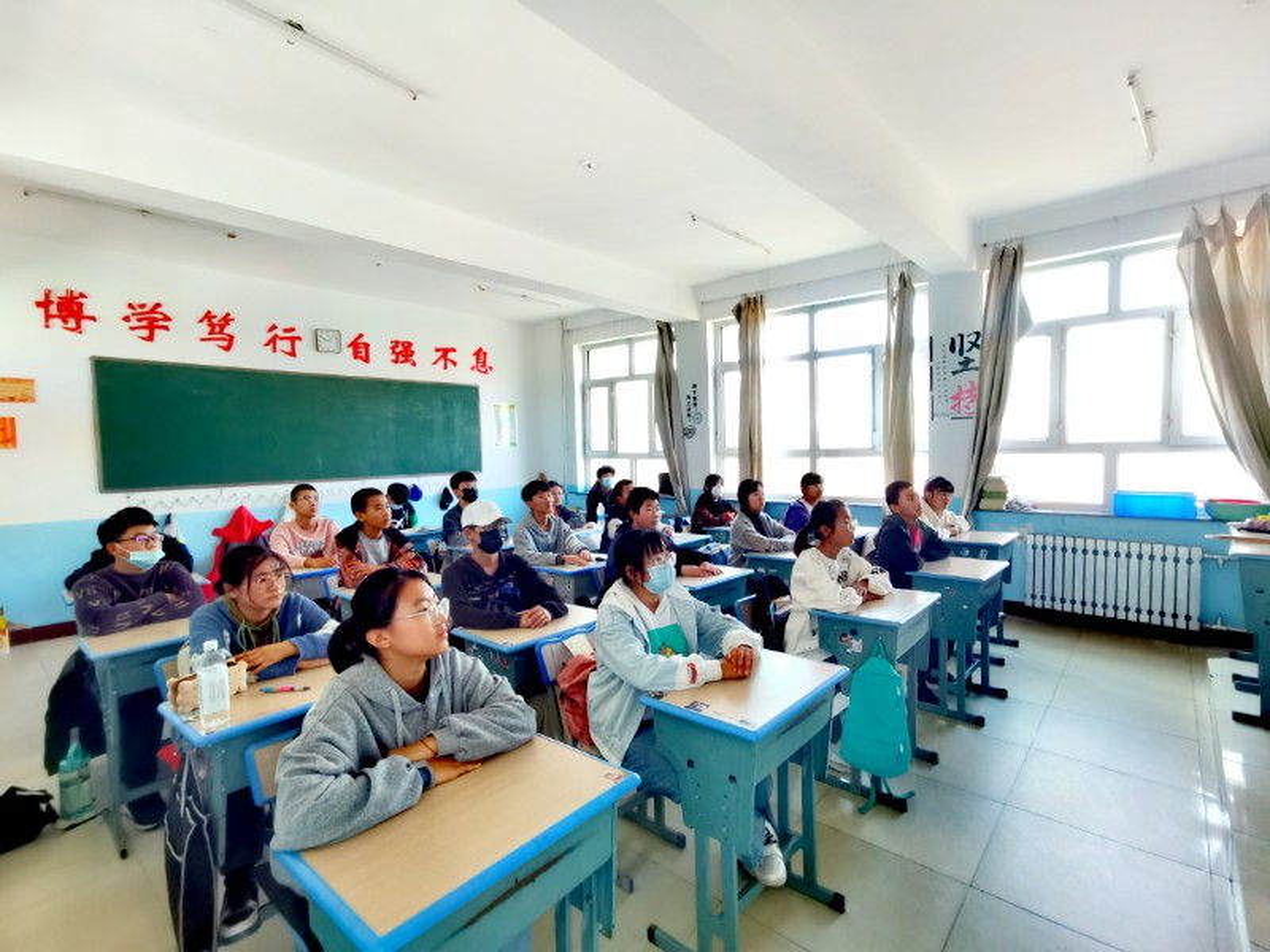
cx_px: 635
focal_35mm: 17
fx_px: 624
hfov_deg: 91.0
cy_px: 476
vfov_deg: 74.7
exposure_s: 1/50
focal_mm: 2.26
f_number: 2.2
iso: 200
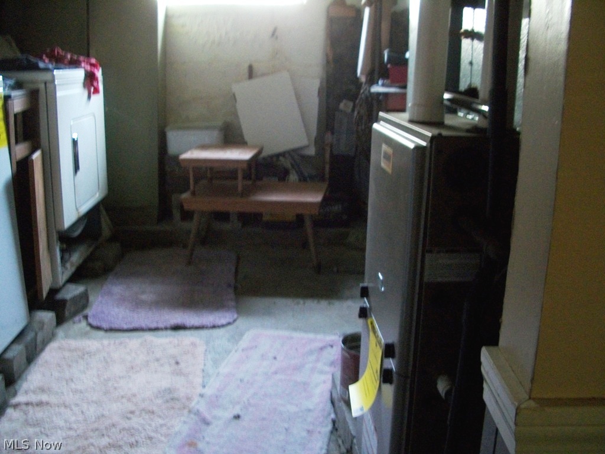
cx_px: 302
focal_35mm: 35
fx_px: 612
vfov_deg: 40.7
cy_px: 227
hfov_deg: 52.6
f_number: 3.1
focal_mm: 6.3
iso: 320
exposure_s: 1/8
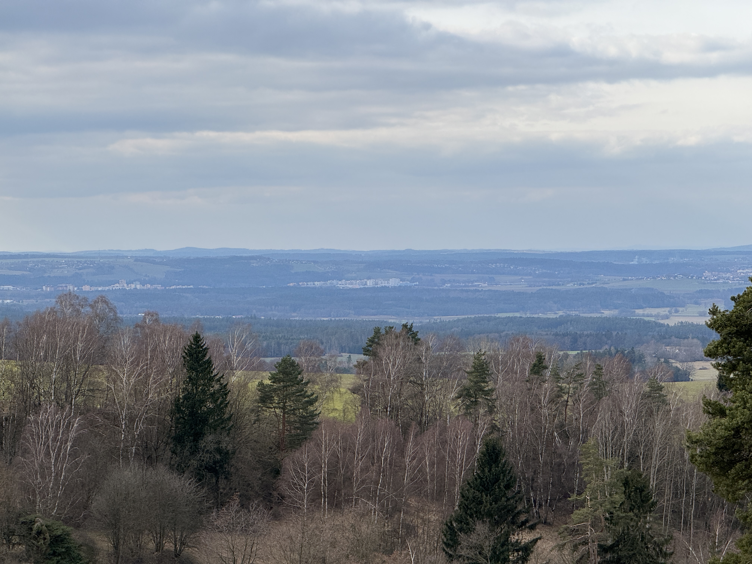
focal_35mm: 120
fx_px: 2607
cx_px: 376
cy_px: 282
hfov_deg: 16.4
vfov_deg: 12.3
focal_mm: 15.66
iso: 50
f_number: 2.8
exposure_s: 1/951
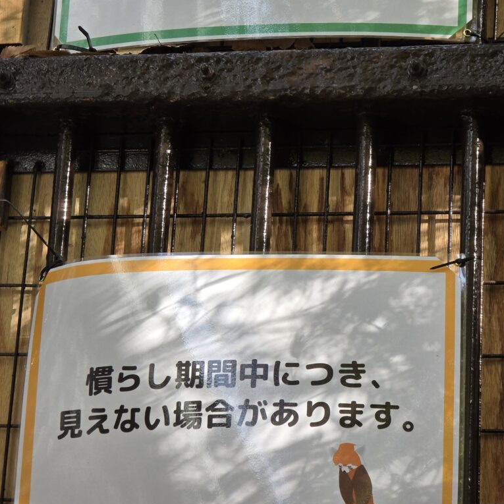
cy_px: 184
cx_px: 252
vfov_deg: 12.8
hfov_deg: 12.8
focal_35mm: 136
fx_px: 2240
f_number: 3.4
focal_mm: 18.6
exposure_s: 1/120
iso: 64
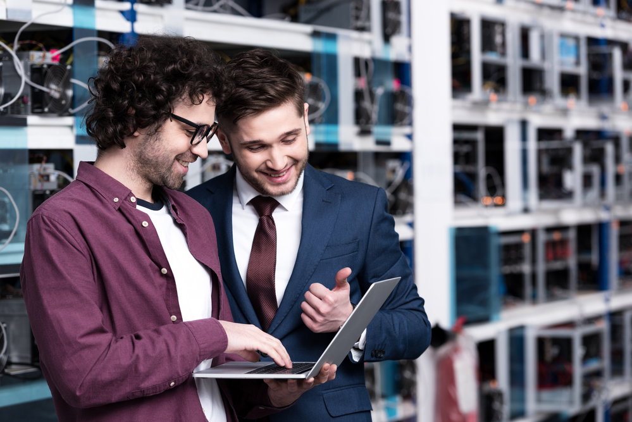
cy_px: 211
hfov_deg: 16.8
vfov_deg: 11.2
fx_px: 2143
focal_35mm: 122
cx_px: 316
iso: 100
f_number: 4
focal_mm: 122
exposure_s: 1/160
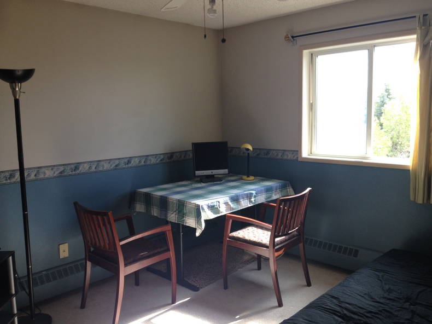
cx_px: 216
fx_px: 437
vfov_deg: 40.7
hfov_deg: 52.6
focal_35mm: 35
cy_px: 162
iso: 64
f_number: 2.4
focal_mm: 4.28
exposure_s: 1/120
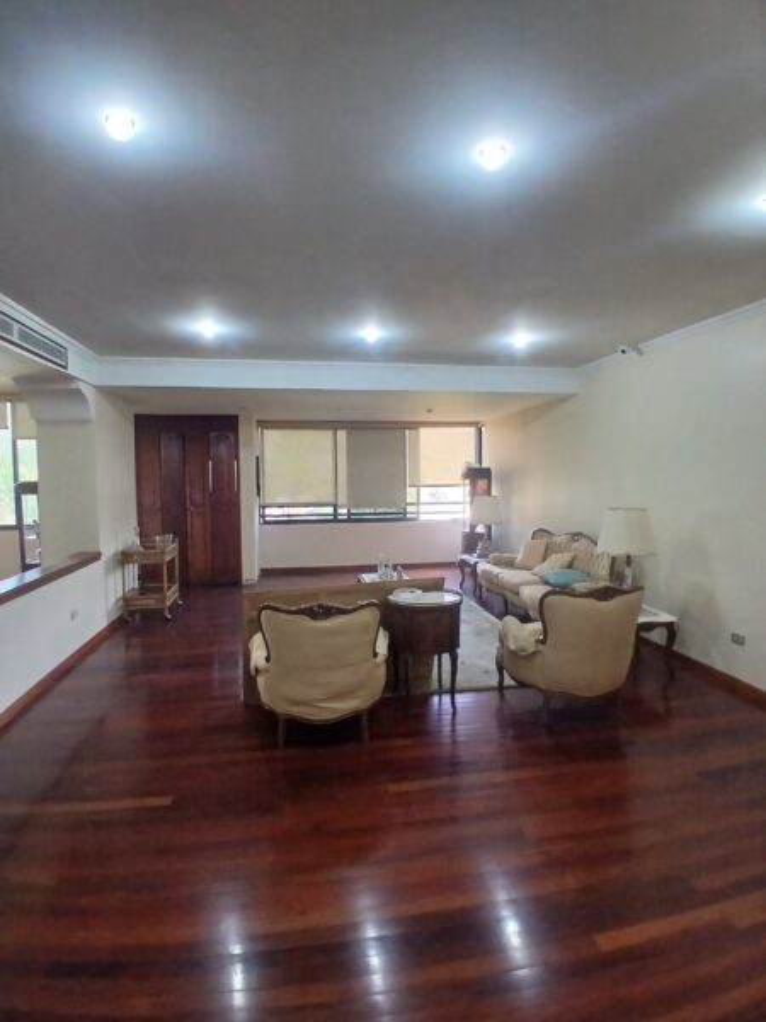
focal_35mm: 17
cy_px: 511
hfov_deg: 74.7
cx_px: 383
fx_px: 502
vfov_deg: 91.0
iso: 160
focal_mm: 1.4
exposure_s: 1/33.3
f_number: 2.2
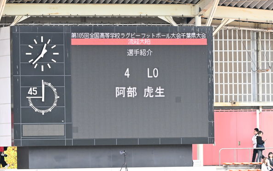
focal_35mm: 400
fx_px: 2976
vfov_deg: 3.3
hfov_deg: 5.3
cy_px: 80
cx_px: 137
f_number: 5.6
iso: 4500
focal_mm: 260
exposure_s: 1/1250
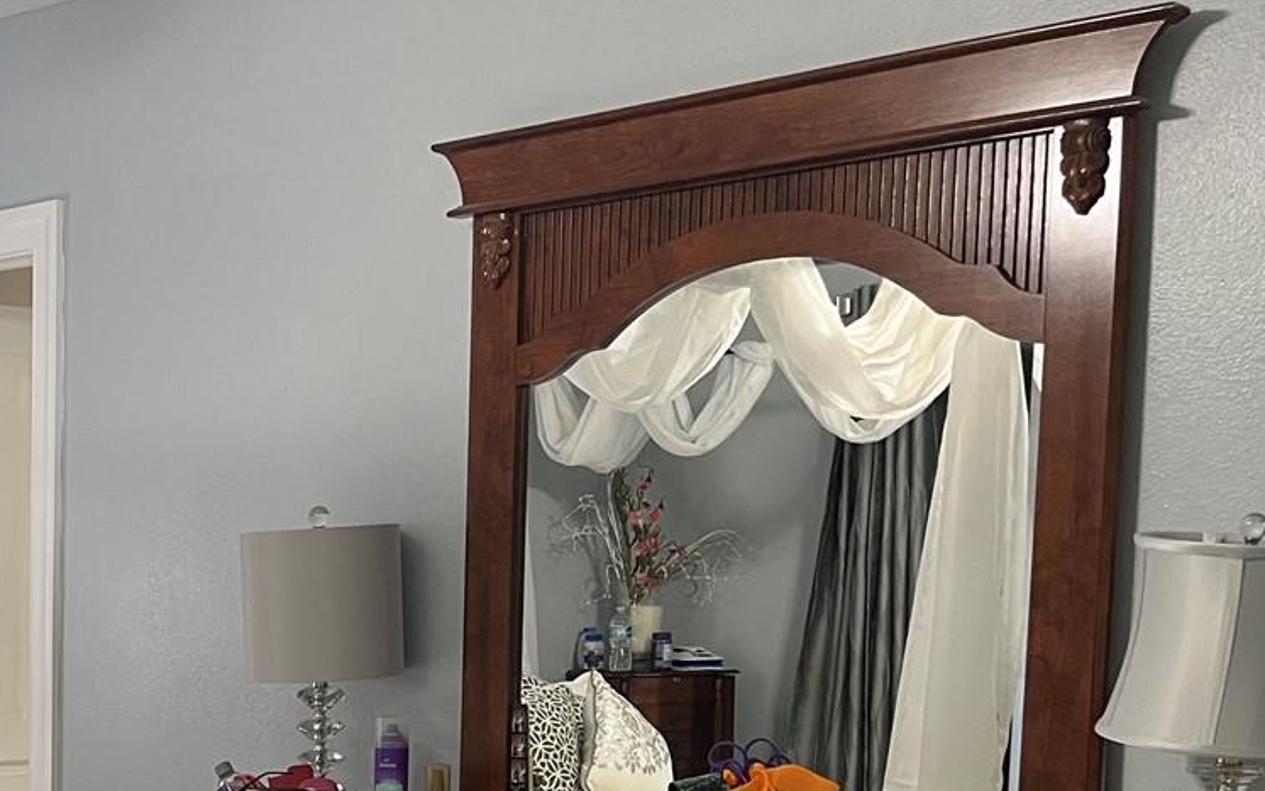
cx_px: -30
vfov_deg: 21.2
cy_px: 803
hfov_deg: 31.6
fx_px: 2034
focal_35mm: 59
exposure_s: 1/60
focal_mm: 5.1
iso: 100
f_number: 1.6
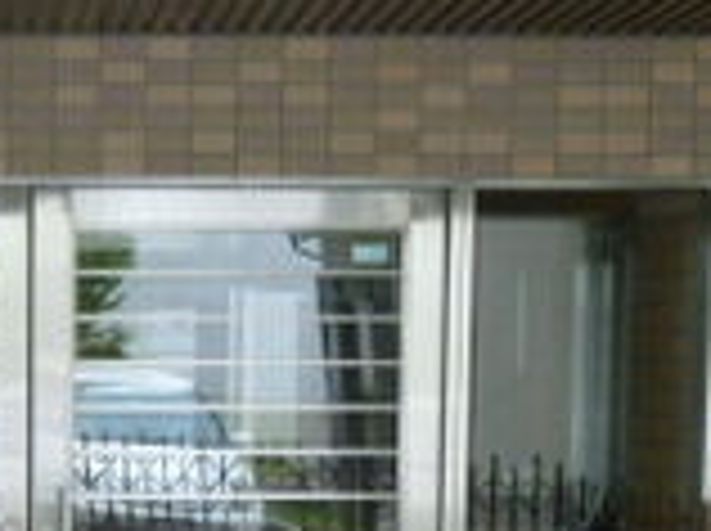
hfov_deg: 19.9
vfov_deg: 15.0
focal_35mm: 95
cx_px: -40
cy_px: 634
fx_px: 1948
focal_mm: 4.5
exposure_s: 1/60
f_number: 3.1
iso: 200
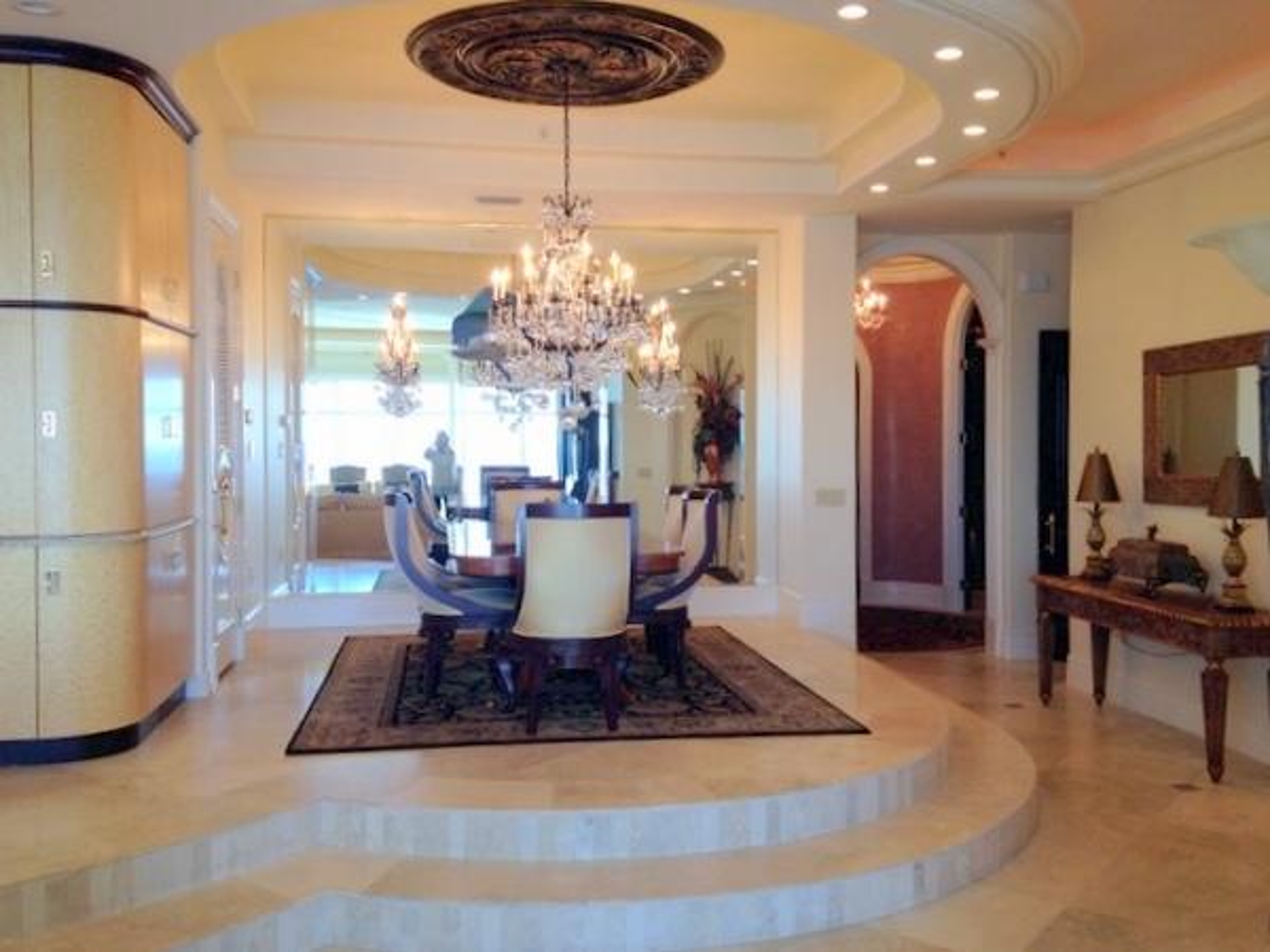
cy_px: 476
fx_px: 1211
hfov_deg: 55.4
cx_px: 635
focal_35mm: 33
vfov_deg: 42.9
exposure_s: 1/60
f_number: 2.4
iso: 50
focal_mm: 4.12
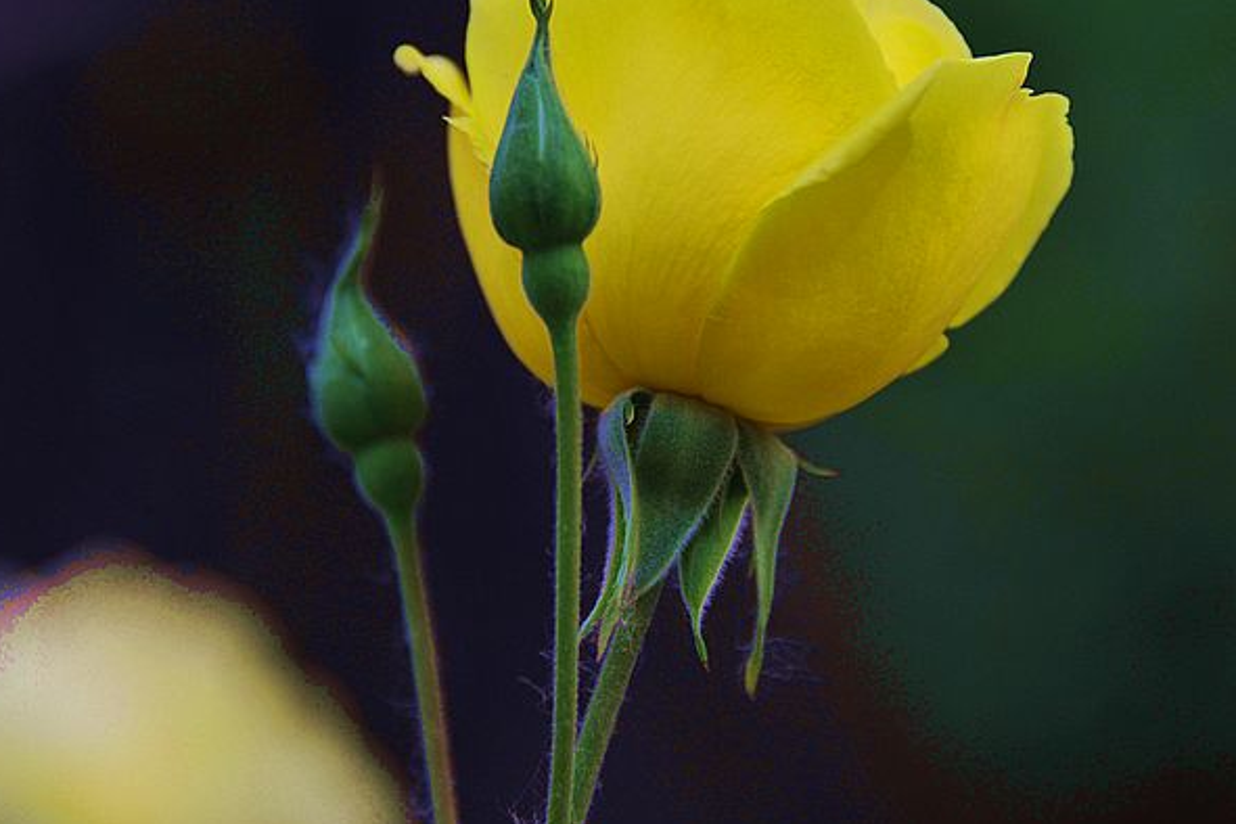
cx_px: 707
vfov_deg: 3.4
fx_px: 13938
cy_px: 273
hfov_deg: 5.1
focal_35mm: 406
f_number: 5.6
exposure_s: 1/320
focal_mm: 300
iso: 800
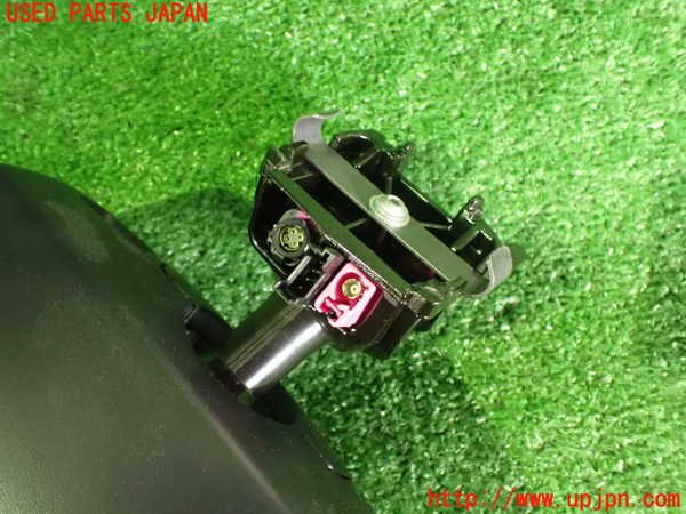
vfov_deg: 46.8
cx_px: 343
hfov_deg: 60.0
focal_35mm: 30
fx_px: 595
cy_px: 257
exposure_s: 1/30
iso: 1600
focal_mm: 5.4
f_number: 2.3
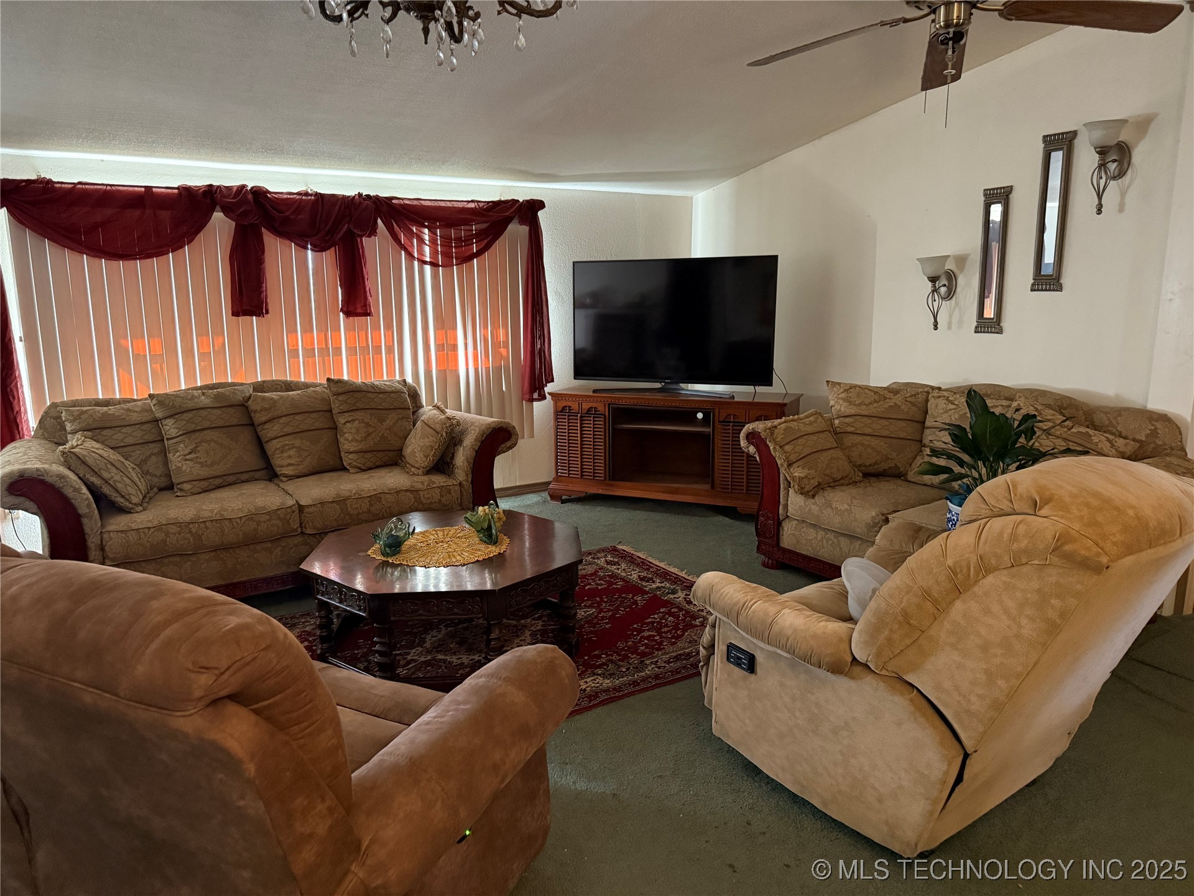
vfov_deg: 56.8
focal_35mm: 24
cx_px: 597
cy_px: 448
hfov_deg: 71.6
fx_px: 828
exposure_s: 1/40
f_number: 1.78
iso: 1000
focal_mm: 6.76
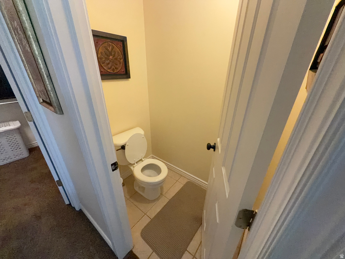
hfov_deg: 102.1
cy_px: 130
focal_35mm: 14
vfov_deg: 85.7
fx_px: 140
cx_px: 172
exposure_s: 1/100
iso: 640
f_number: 2.2
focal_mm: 2.22
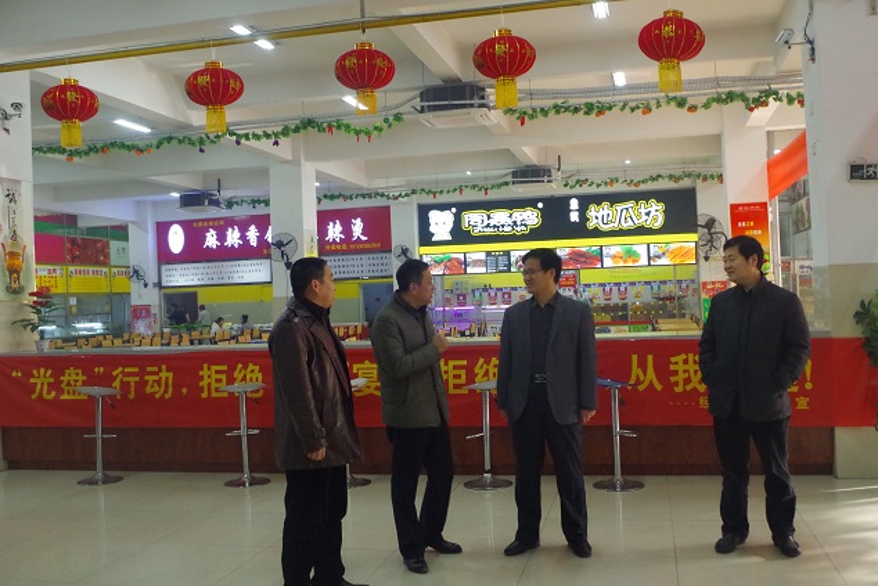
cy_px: 293
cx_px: 439
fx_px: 878
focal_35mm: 36
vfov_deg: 36.9
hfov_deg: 53.1
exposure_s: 1/50
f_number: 8
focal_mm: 24.38
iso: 3200
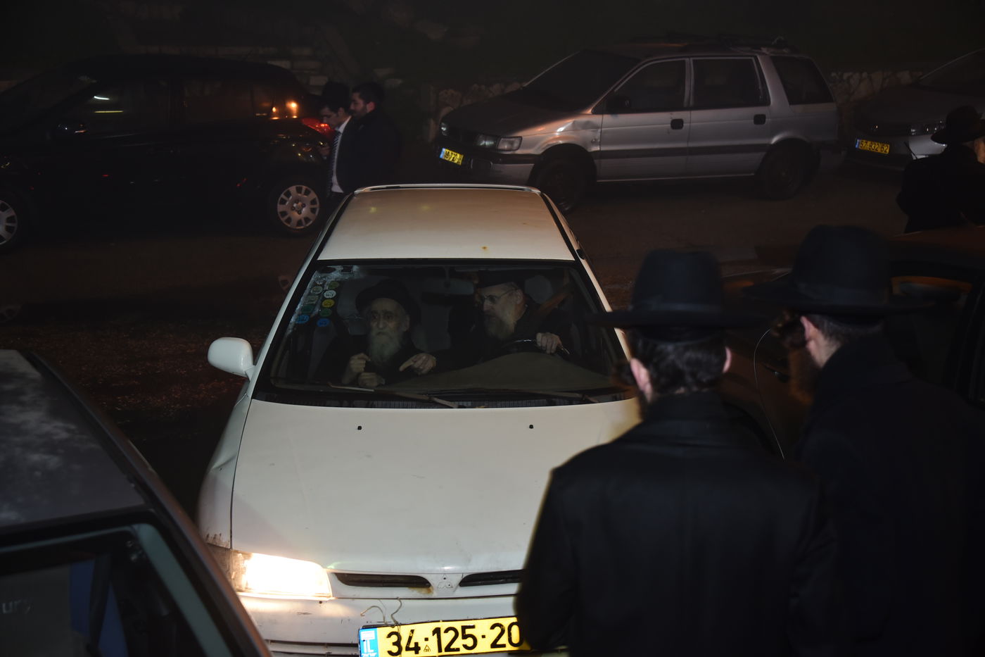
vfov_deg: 24.6
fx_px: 1505
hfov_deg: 36.3
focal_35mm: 55
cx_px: 492
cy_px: 328
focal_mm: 55
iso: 1600
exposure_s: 1/60
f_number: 5
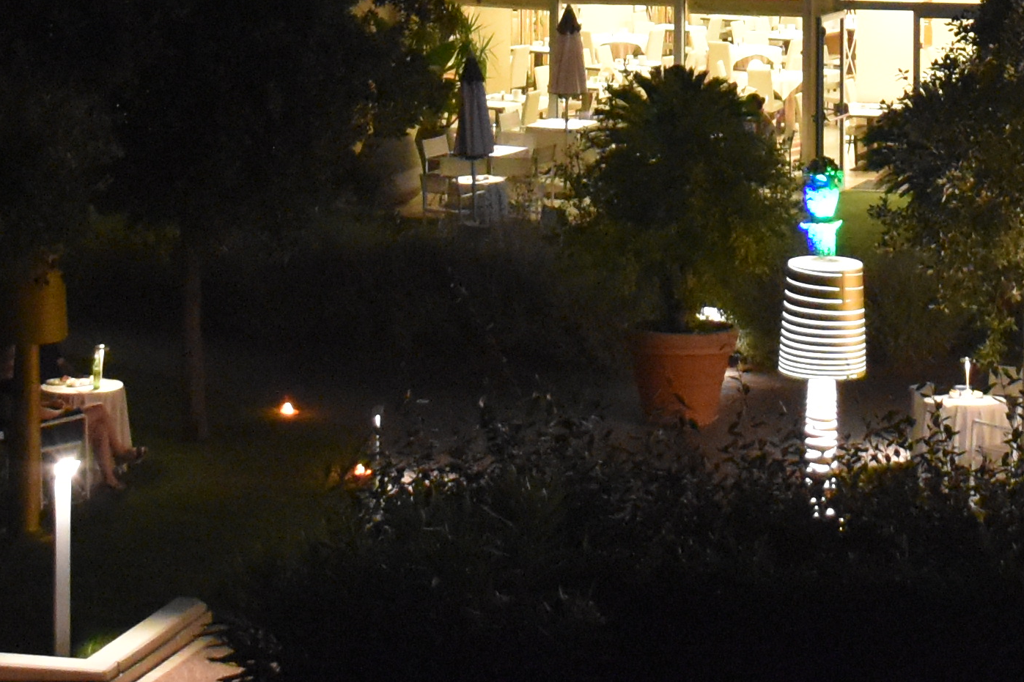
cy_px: -702
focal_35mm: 116
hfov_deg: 17.5
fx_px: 3299
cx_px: 825
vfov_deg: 10.8
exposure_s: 1/60
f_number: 3.5
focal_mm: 18
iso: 3200
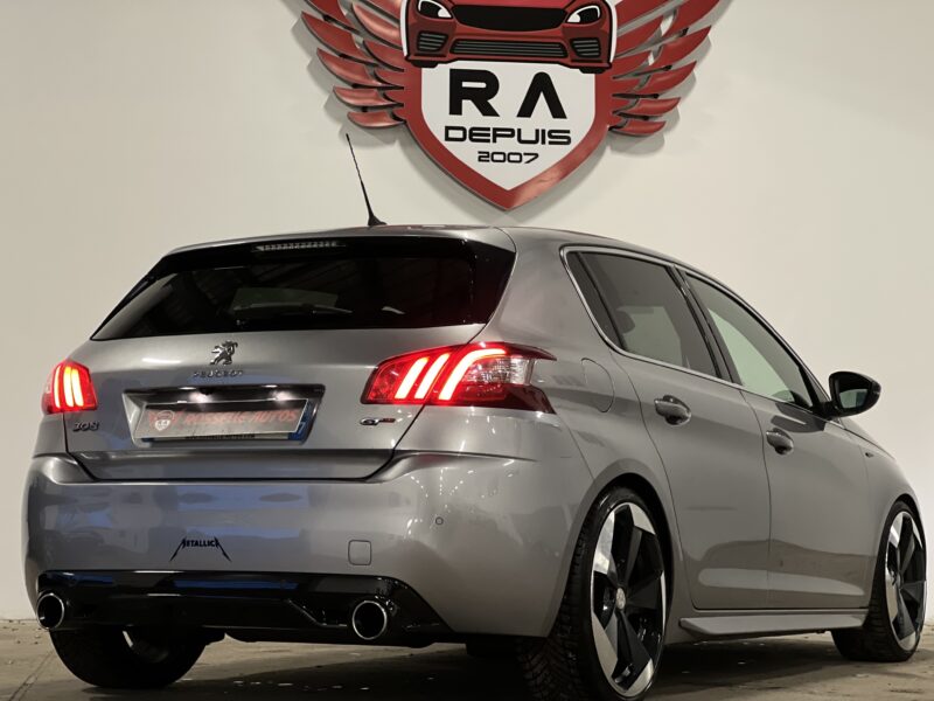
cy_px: 350
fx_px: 2078
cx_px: 467
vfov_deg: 19.1
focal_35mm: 77
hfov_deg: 25.3
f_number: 2.8
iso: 500
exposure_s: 1/14
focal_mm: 9
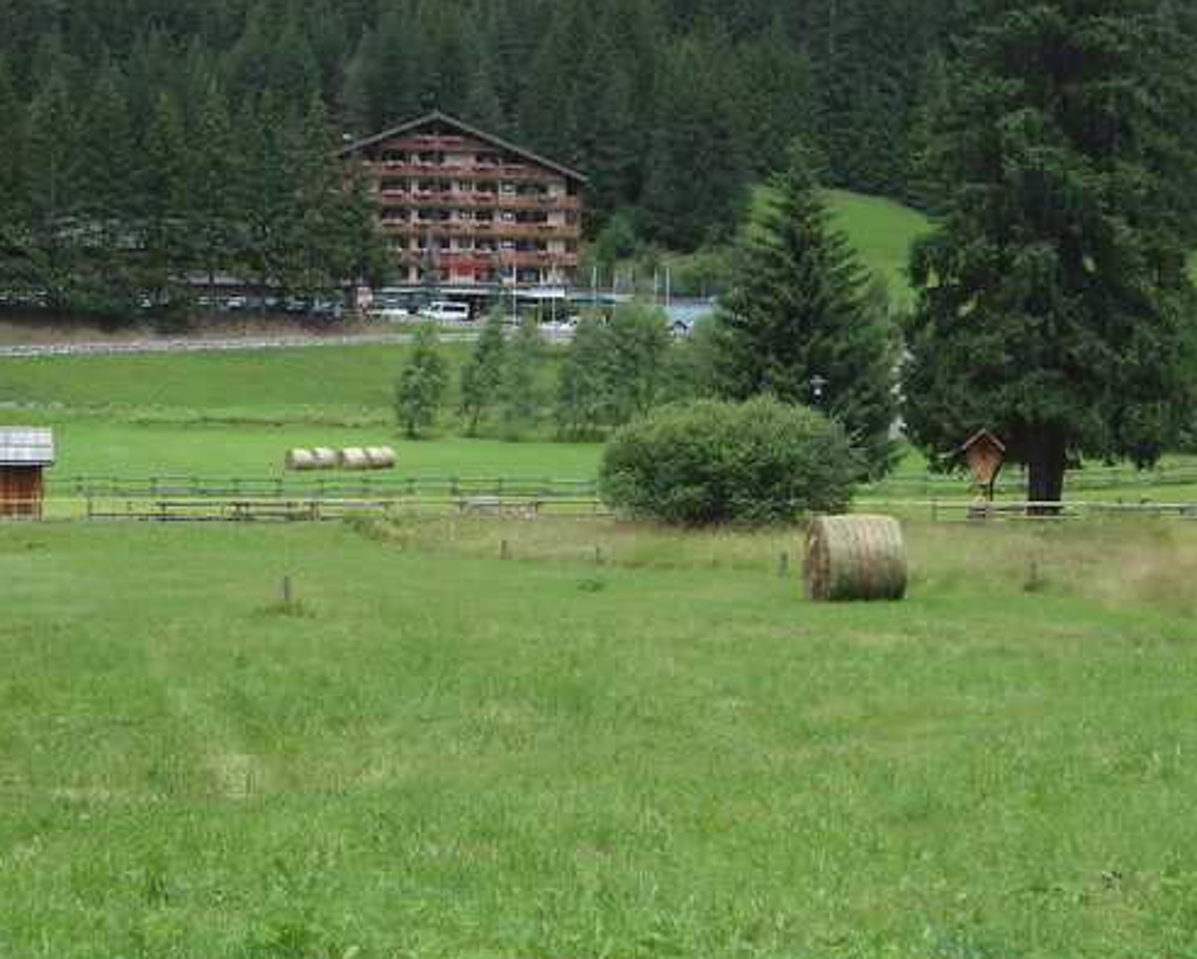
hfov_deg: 21.7
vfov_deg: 17.5
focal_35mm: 88
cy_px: 523
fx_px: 3119
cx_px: 567
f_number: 4.7
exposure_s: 1/250
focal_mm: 13.2
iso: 80
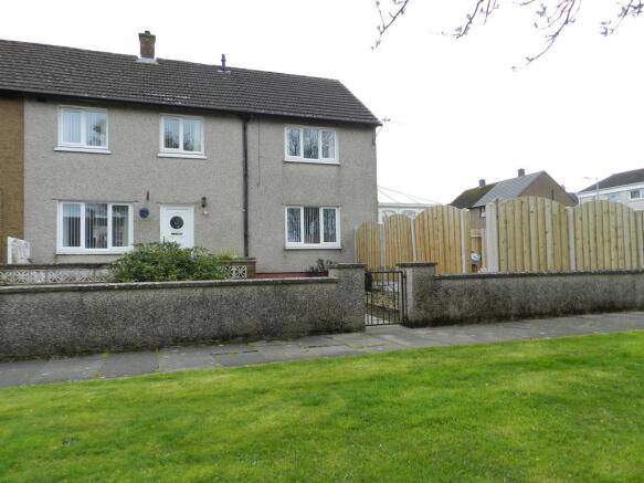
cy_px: 242
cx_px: 322
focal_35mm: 25
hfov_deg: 69.4
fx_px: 465
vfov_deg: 54.9
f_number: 3.5
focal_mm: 4.5
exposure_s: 1/320
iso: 160
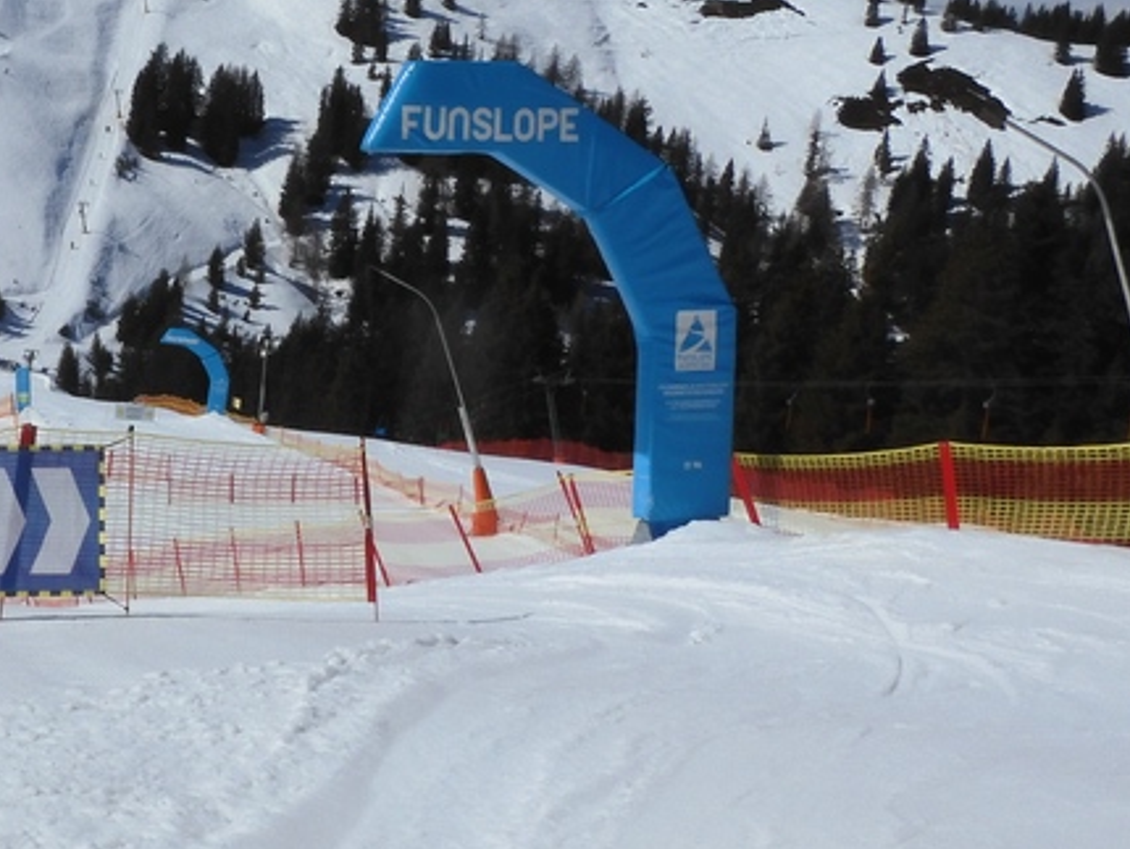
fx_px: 1731
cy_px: 281
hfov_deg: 33.2
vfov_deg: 27.4
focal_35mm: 53
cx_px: 11
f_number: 5.6
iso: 100
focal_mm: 4.3
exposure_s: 1/2000
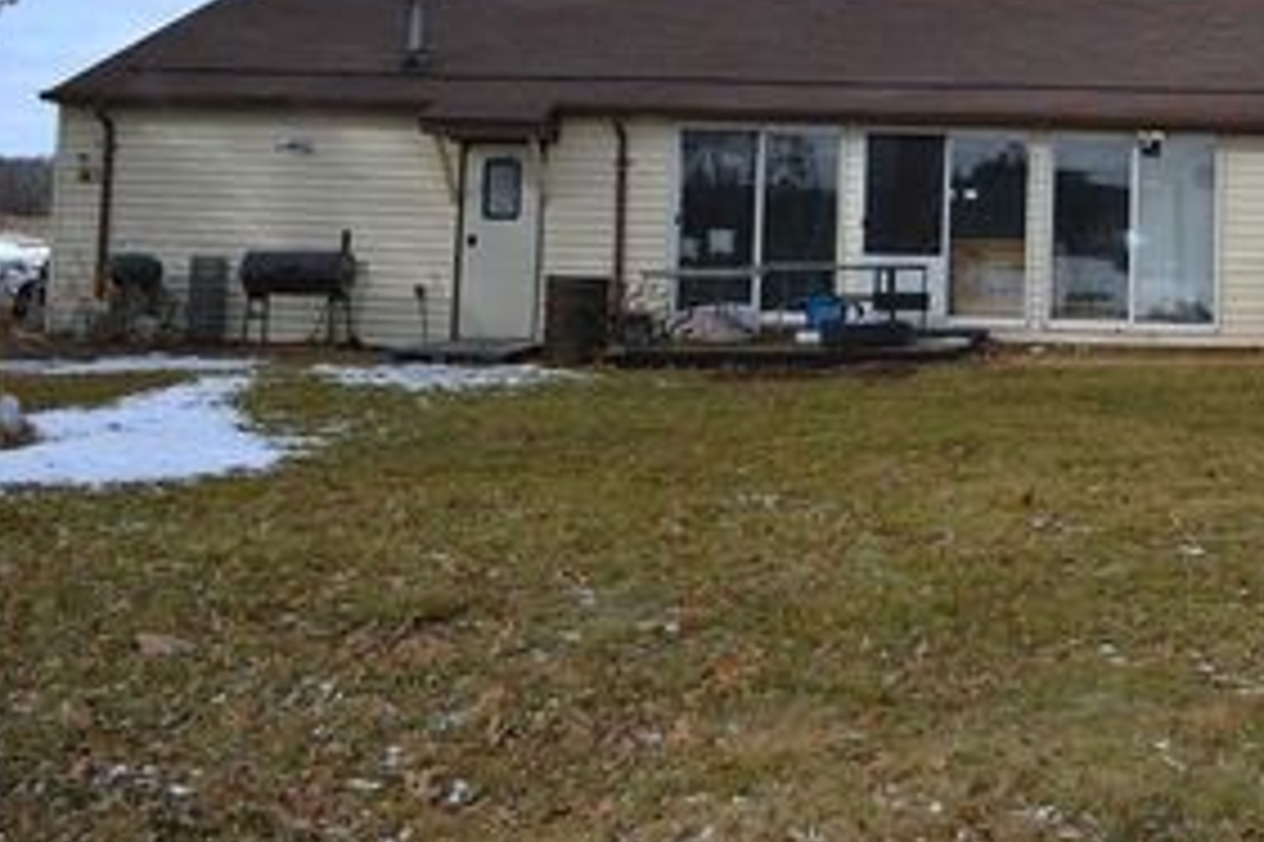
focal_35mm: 48
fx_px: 1684
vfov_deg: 27.2
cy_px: 110
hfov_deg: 39.0
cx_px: 1071
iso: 100
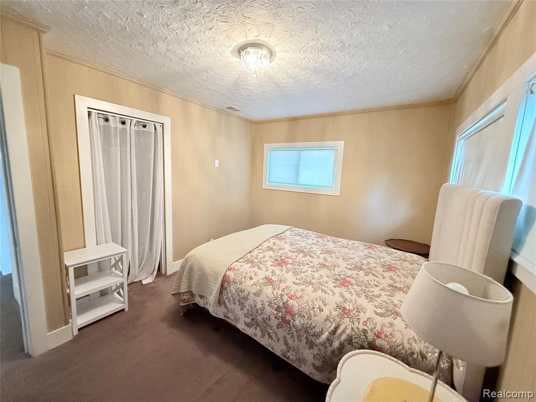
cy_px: 201
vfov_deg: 85.7
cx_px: 268
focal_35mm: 14
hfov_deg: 102.1
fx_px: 217
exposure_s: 1/60
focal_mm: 2.22
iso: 800
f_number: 2.2
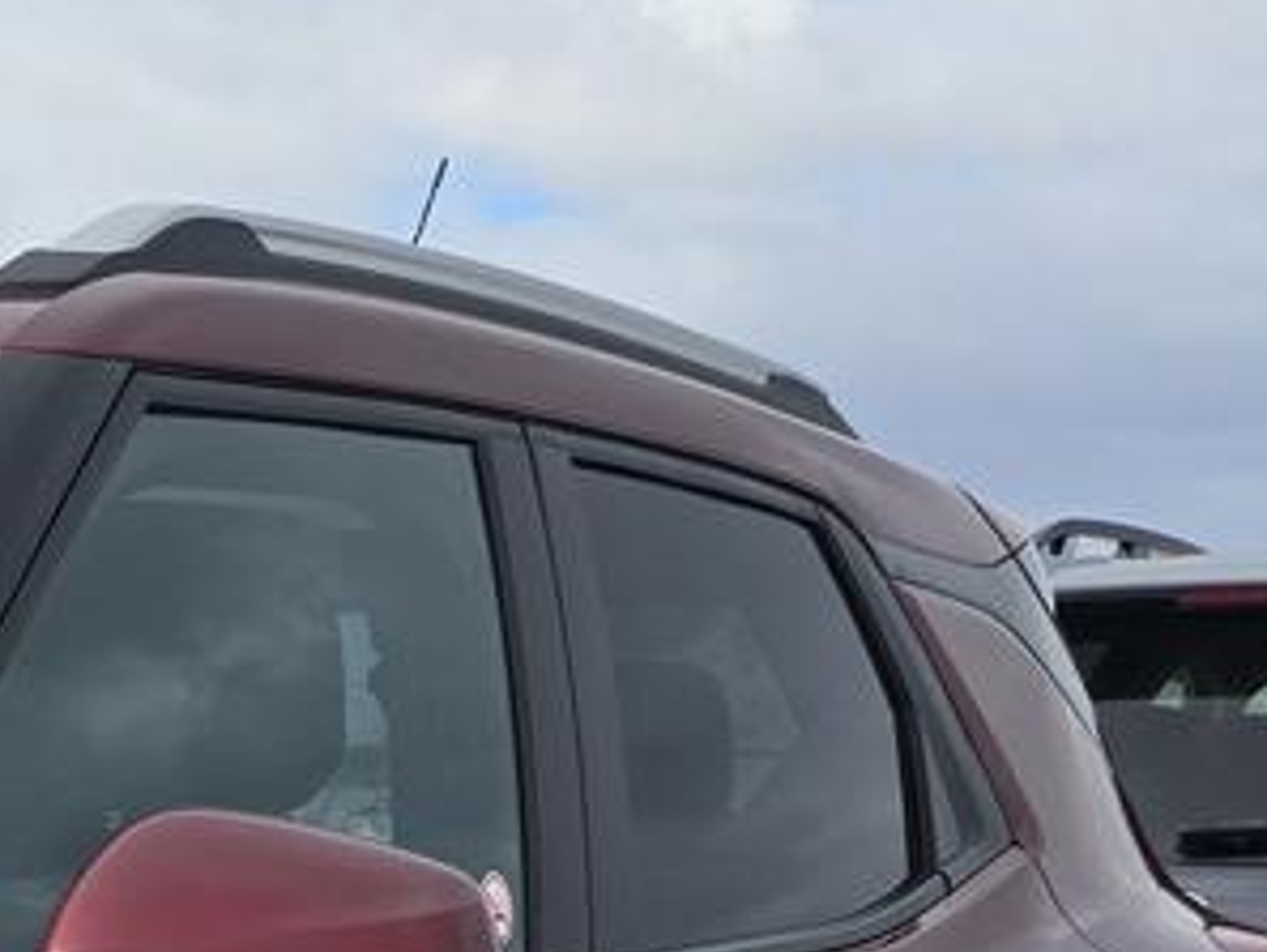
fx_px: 3625
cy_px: 1964
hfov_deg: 16.7
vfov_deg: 12.8
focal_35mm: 99
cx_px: -956
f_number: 1.8
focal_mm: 5.4
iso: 25
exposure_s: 1/1488
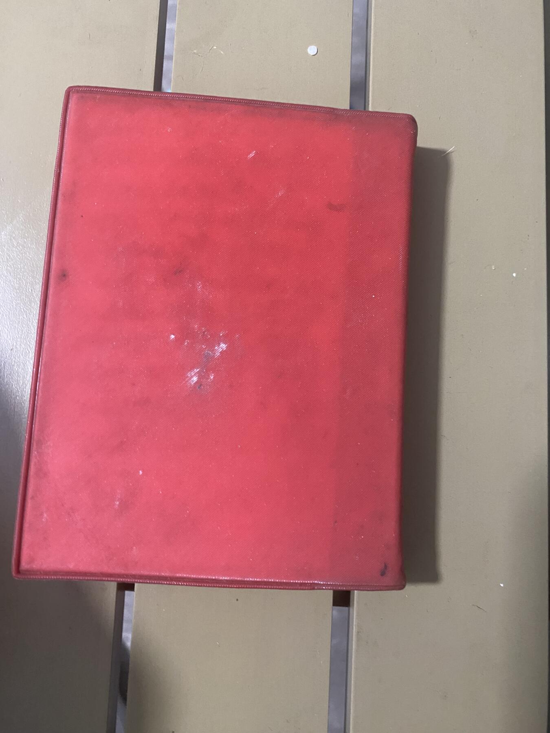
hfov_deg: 53.1
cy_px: 366
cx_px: 275
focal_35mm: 26
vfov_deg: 67.3
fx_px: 551
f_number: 1.8
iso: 320
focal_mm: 4.25
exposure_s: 1/50
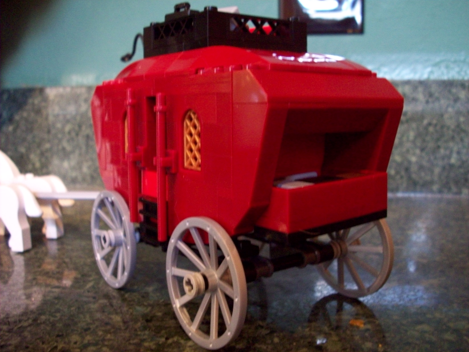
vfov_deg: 38.7
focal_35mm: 37
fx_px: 501
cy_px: 176
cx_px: 234
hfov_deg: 50.1
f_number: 2.8
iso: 200
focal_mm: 6.2
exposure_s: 1/8
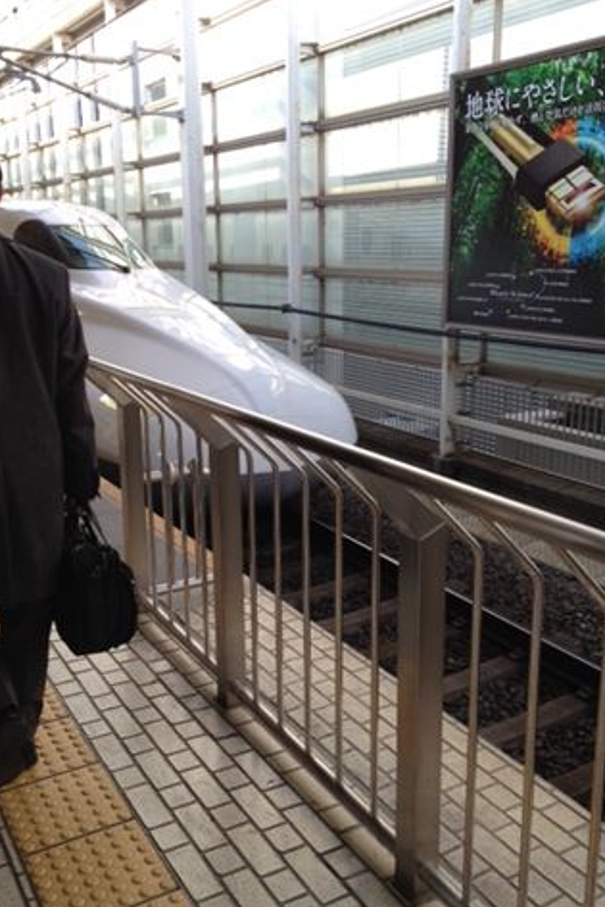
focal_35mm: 37
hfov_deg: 36.0
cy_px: 455
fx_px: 932
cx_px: 305
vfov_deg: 51.9
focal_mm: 4.28
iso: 64
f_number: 2.4
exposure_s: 1/273
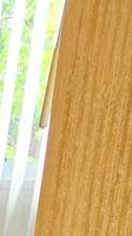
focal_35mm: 85
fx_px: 531
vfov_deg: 22.8
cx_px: -358
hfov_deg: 8.7
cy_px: 290
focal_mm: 2.2
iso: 160
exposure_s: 1/60.2
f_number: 2.2
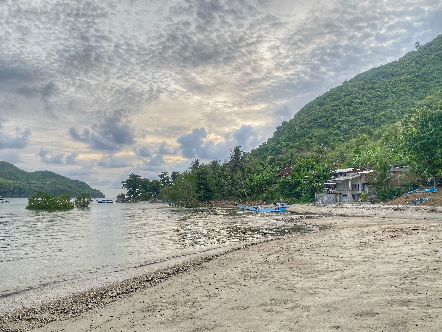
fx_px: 358
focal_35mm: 28
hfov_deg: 63.4
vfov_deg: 49.7
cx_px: 213
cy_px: 168
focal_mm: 4.25
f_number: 1.8
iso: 32
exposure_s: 1/121
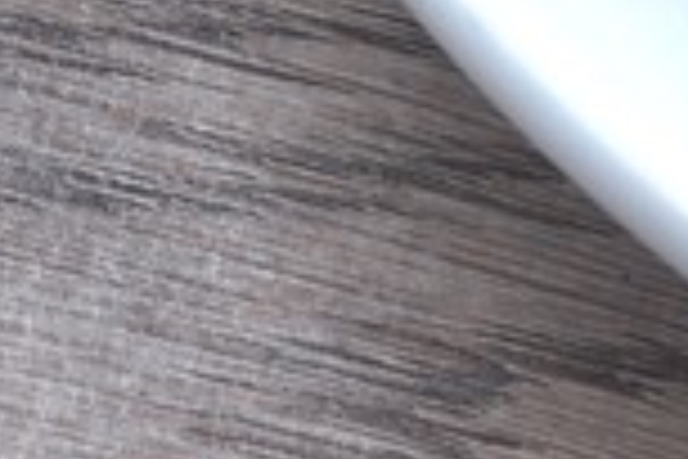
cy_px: -1192
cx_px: 881
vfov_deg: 2.4
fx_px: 10778
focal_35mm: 564
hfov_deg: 3.6
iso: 100
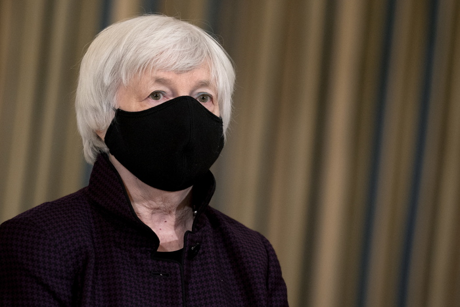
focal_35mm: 300
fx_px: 3834
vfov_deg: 4.6
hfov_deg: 6.9
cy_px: 154
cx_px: 230
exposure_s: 1/200
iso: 1600
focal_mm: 200
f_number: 2.8
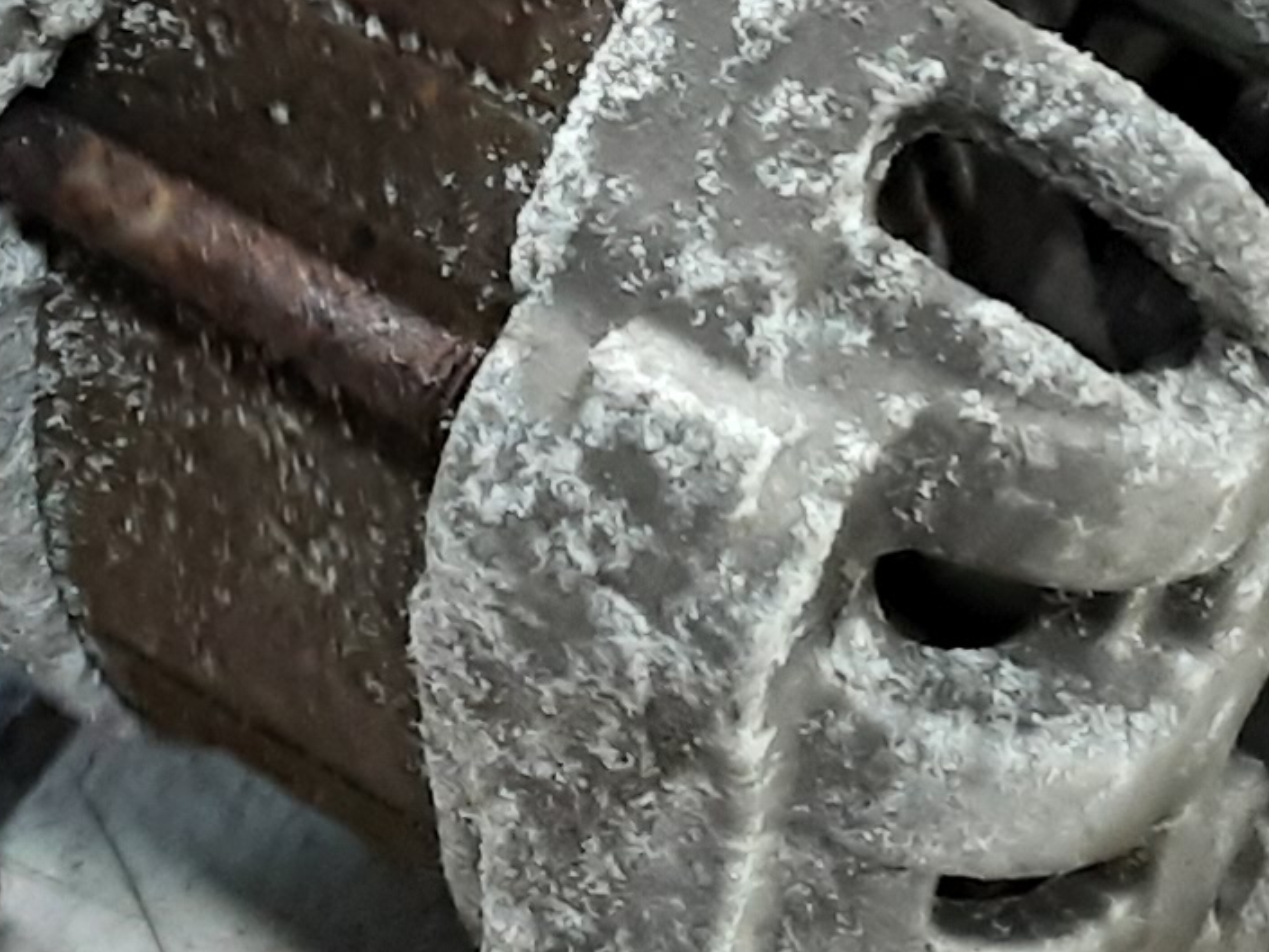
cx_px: 637
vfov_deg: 11.7
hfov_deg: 15.8
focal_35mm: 125
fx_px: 4583
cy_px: -25
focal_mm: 2.91
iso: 125
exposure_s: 1/50
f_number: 1.9
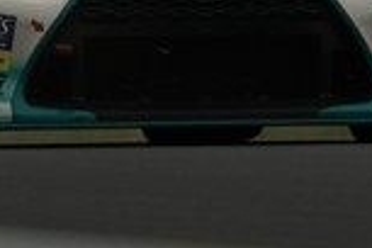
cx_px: 114
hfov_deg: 0.5
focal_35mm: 3953
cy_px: -277
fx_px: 40844
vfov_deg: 0.3
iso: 400
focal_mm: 840
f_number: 9
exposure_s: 1/800
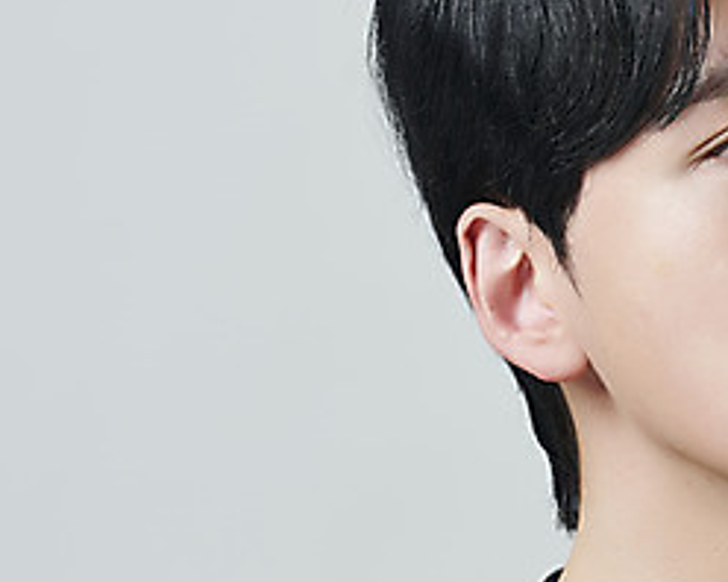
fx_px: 9774
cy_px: 156
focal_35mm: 454
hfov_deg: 4.3
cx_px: 580
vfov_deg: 3.4
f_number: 7.1
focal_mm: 200
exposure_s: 1/125
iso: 64
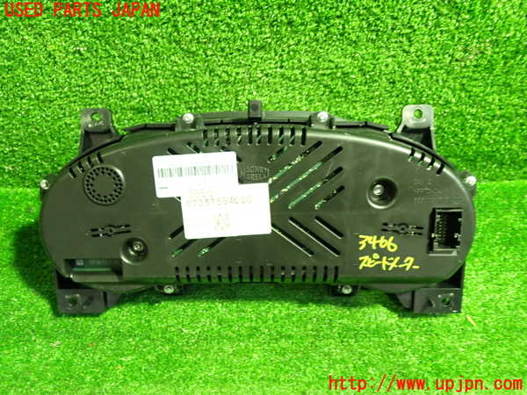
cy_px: 198
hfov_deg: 60.0
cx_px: 264
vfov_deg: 46.8
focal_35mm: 30
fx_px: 457
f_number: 2.3
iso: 800
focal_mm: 5.4
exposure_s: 1/30
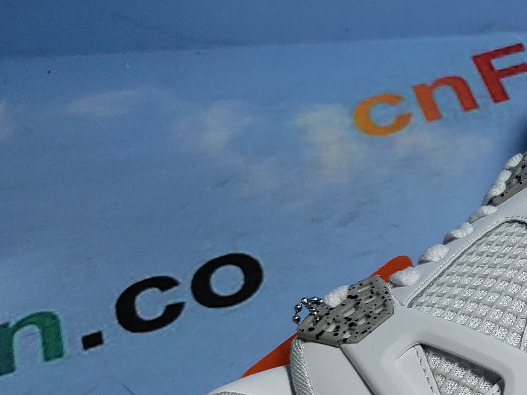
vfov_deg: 19.8
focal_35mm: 74
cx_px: 728
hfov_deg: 22.8
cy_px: 287
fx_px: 1126
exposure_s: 1/798
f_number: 1.5
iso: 50
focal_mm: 4.3
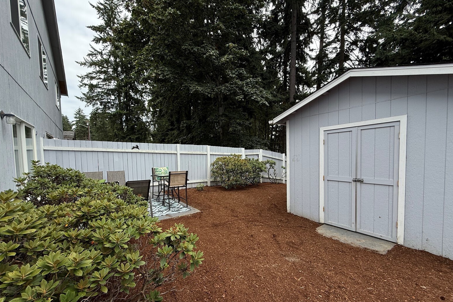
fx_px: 189
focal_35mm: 15
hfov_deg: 100.4
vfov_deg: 77.1
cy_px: 165
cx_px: 225
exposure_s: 1/928
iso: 50
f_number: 2.2
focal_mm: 2.22
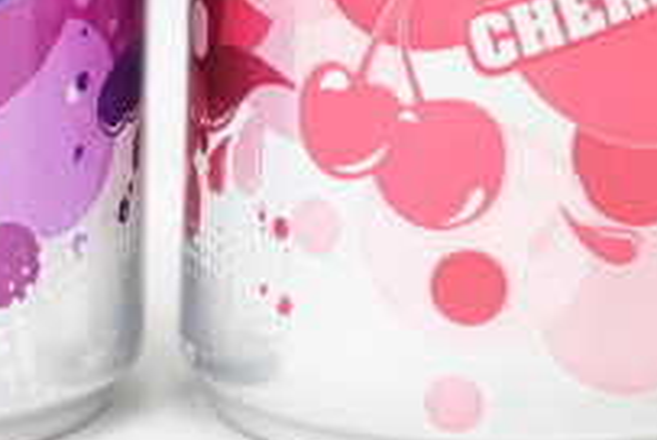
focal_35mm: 252
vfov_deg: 5.4
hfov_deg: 8.2
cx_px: 217
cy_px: -403
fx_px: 4606
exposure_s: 1/125
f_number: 2.8
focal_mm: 18.51
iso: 800
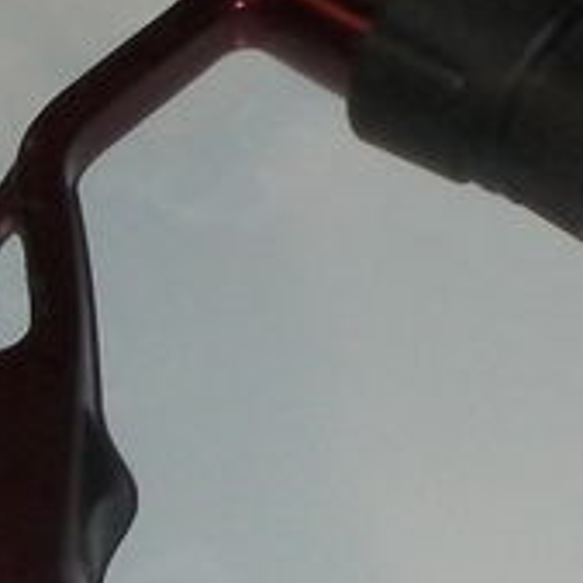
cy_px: 117
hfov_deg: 8.8
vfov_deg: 8.8
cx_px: 317
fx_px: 3792
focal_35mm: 199
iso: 200
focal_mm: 6.3
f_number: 5.6
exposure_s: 1/30
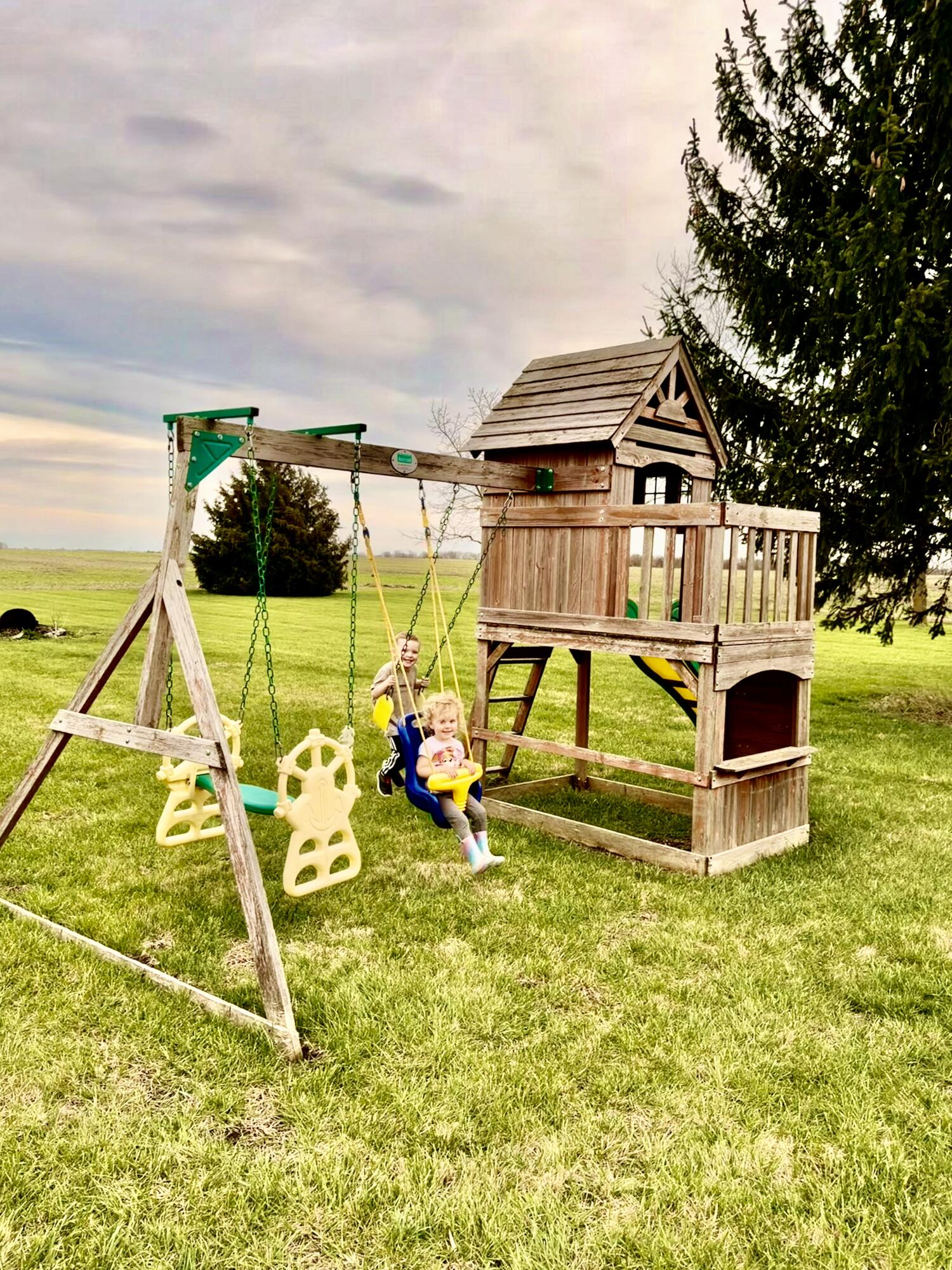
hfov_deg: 56.8
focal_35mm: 24
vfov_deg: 71.6
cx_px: 476
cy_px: 635
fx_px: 880
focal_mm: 6.76
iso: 80
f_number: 1.78
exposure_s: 1/461
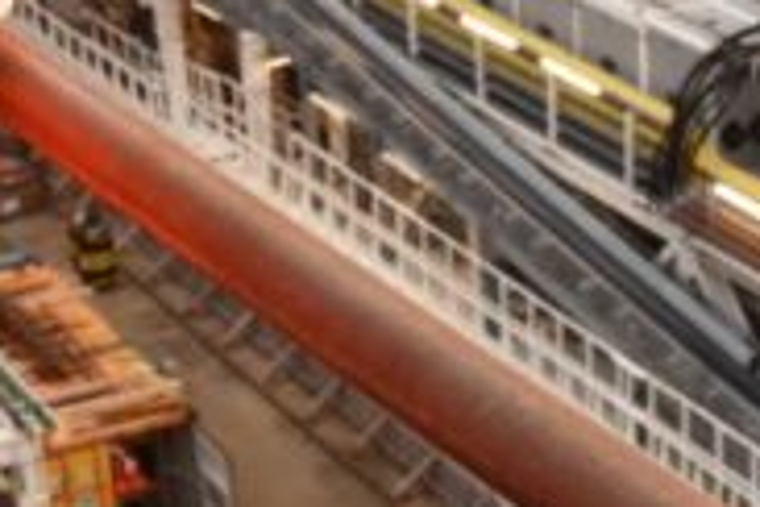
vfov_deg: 9.2
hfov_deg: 14.0
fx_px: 3103
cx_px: 457
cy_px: -69
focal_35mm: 147
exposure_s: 1/200
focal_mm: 35
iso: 1600
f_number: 10
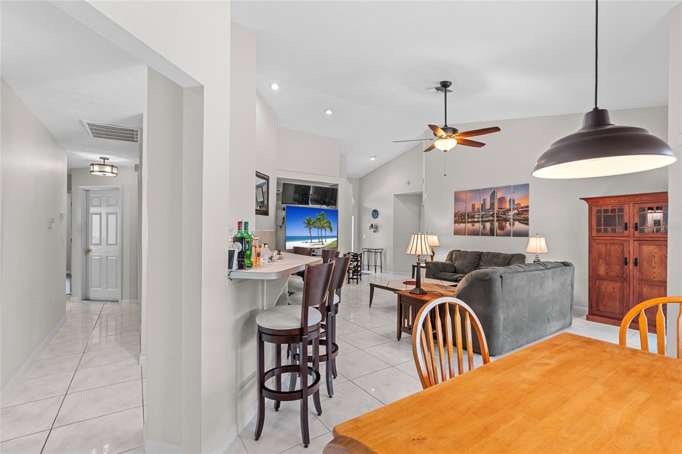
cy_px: 227
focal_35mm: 16
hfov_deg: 96.7
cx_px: 341
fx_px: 303
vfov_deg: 73.7
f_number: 9
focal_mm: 16
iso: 250
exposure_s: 3.2
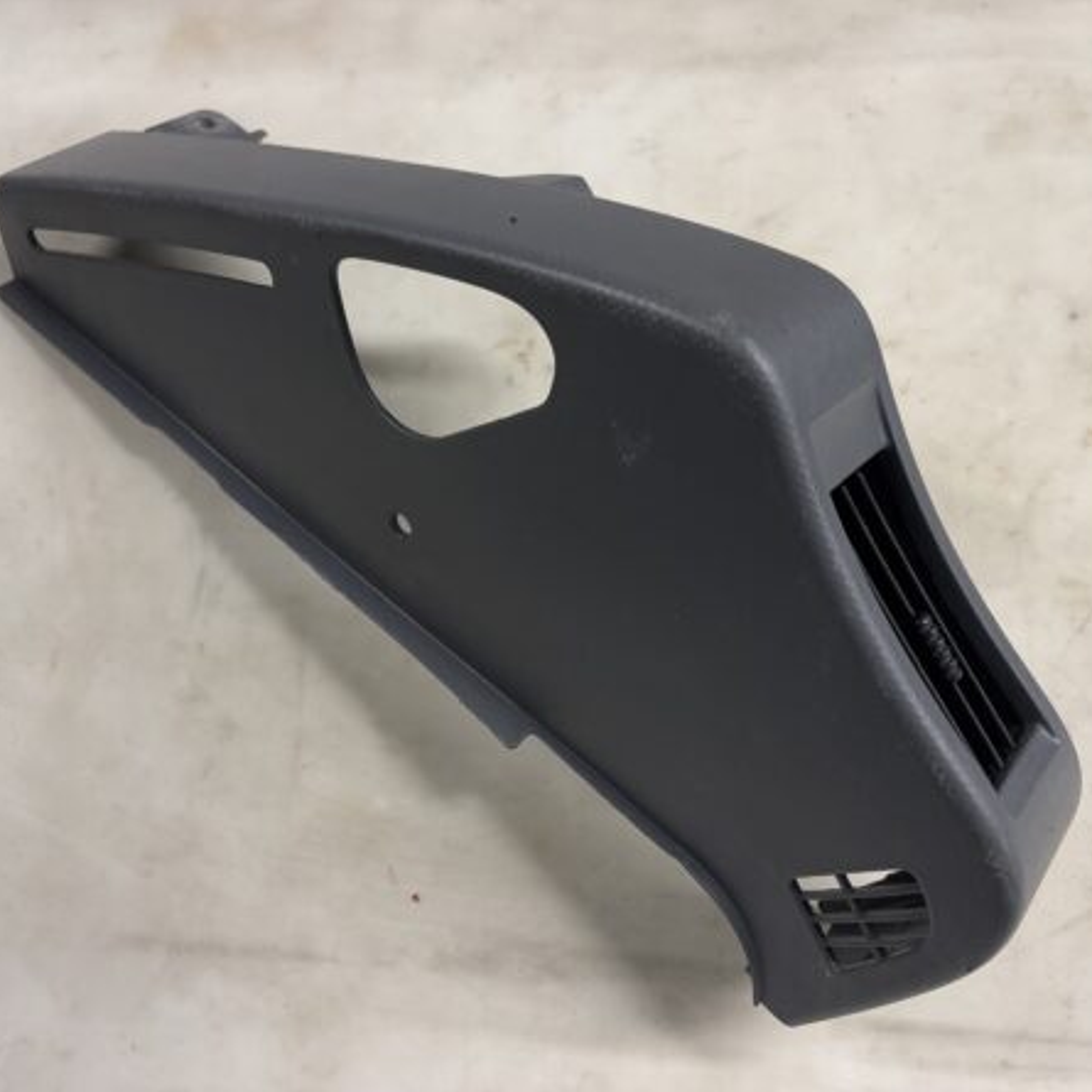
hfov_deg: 52.5
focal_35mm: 31
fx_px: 1106
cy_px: 547
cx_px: 567
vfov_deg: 52.5
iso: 250
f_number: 1.6
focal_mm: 5.96
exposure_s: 1/60
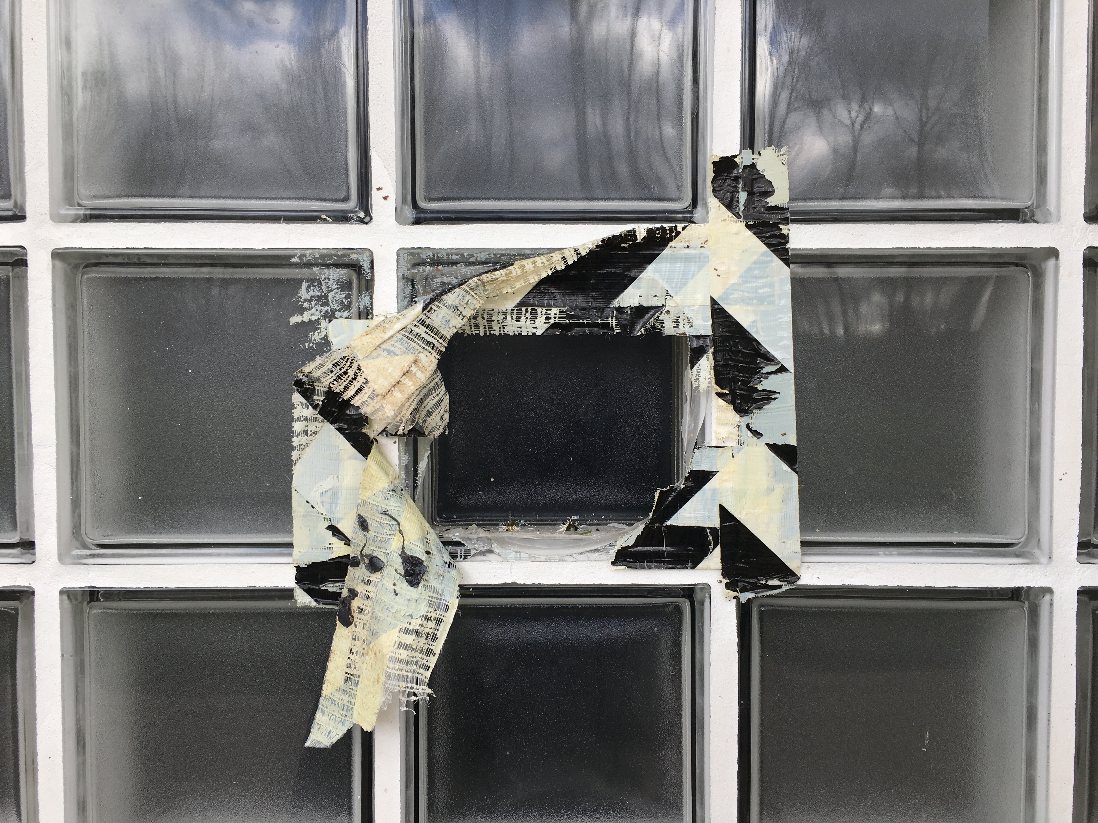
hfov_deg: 61.7
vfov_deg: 48.2
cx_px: 549
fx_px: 920
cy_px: 412
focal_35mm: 29
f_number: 2.2
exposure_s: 1/299
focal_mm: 4.15
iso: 25
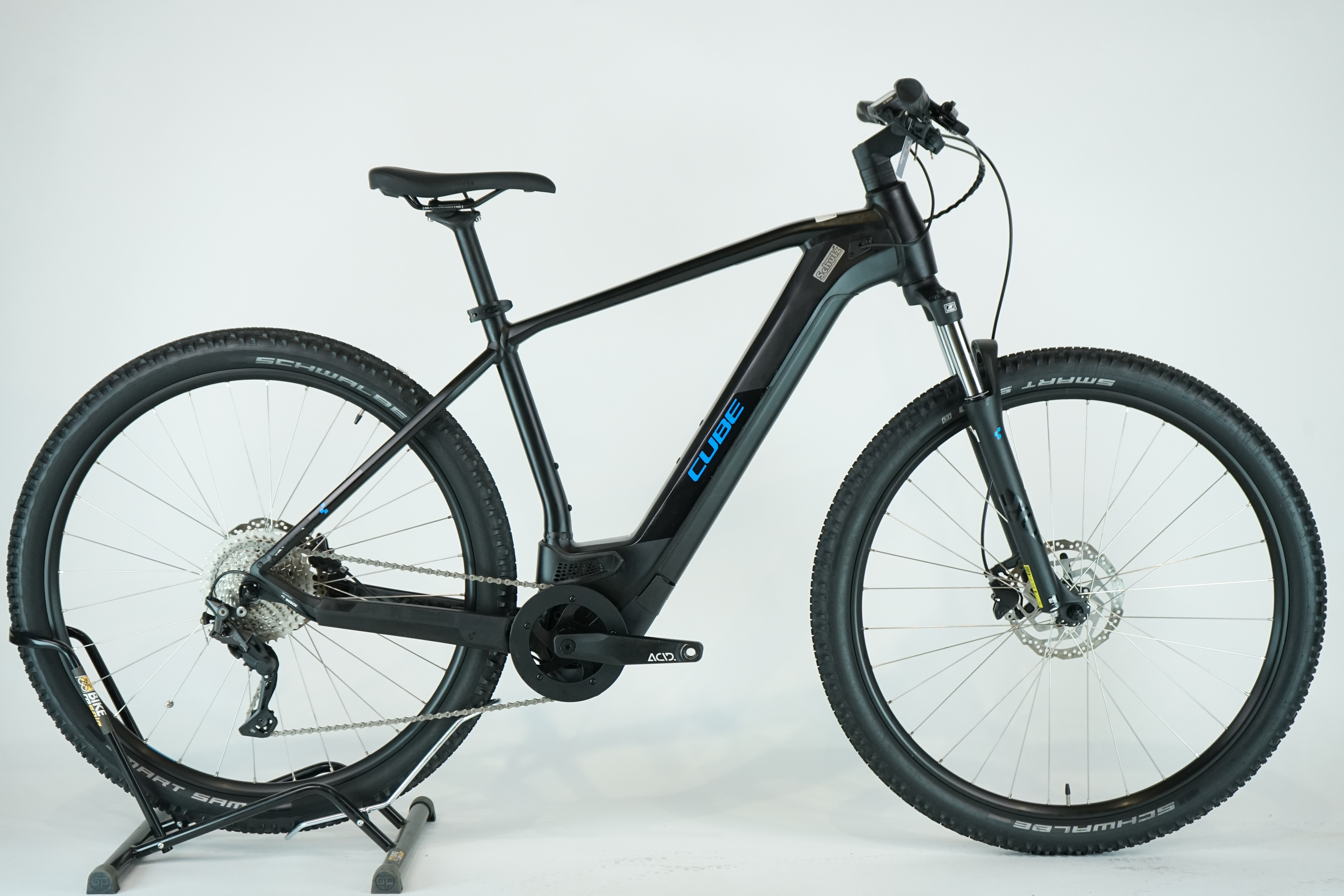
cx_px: 672
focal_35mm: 59
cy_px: 448
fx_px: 2202
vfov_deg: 23.0
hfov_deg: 33.9
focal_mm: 59
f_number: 5.6
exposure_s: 1/200
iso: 1250
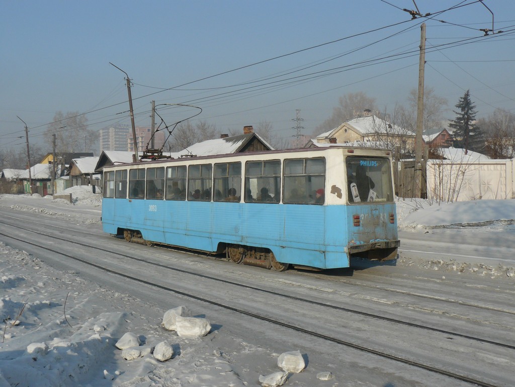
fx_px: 536
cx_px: 258
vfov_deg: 39.7
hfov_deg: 51.4
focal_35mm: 36
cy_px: 194
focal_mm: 6
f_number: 6.3
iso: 100
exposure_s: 1/400
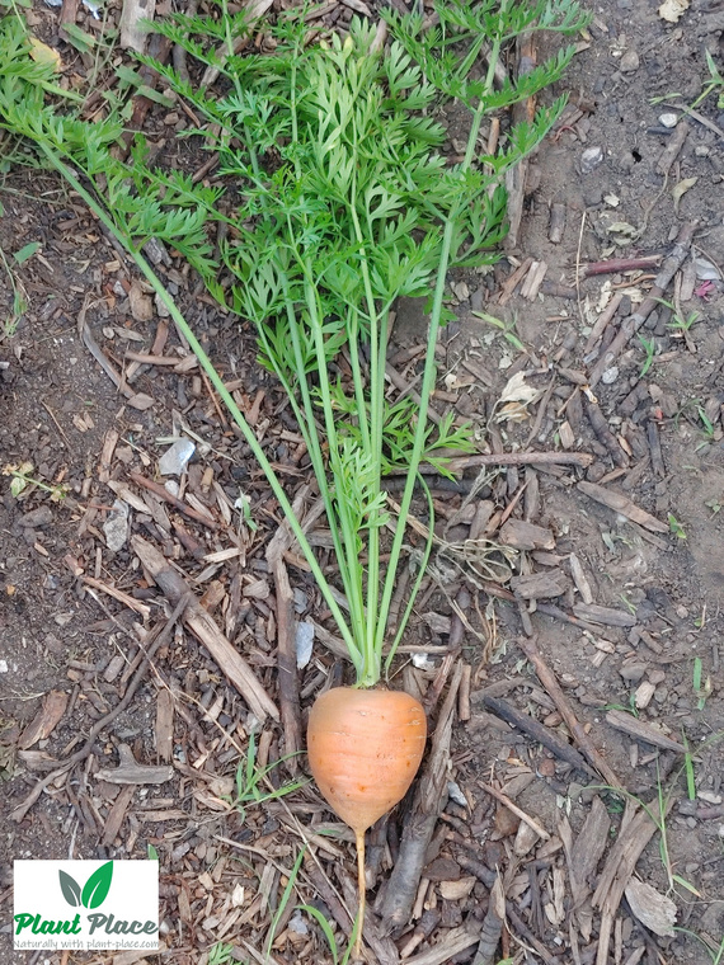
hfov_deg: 28.0
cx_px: 362
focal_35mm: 52
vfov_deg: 36.8
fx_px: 1450
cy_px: 482
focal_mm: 4.81
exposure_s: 1/60
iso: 100
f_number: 1.8
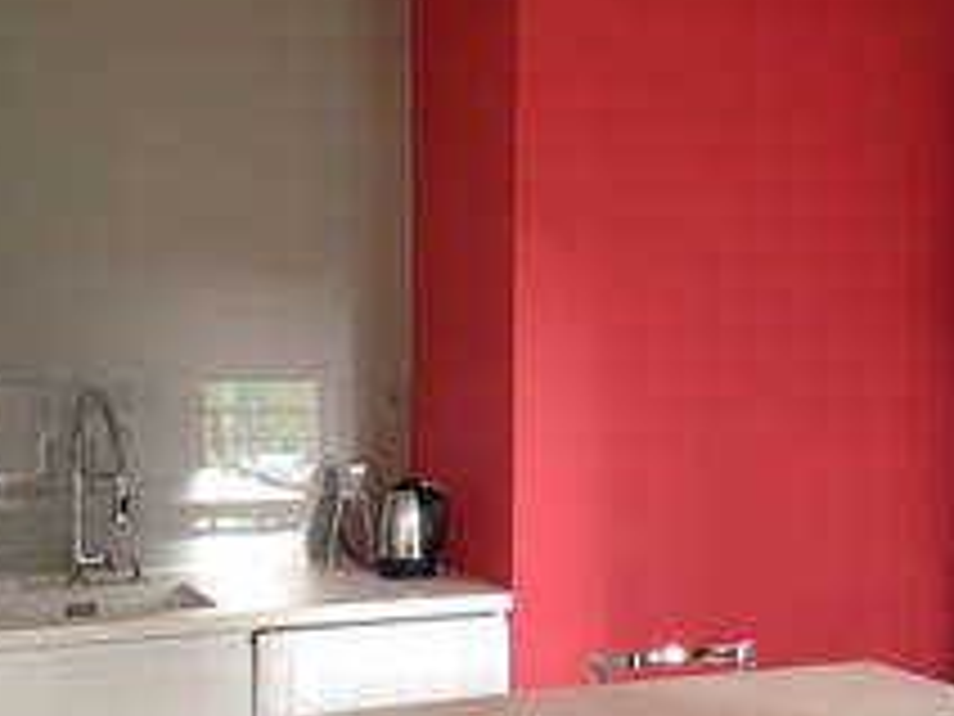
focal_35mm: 56
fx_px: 1543
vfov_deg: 26.1
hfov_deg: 34.3
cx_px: 414
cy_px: 356
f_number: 2.4
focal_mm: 4.12
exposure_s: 1/20
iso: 125
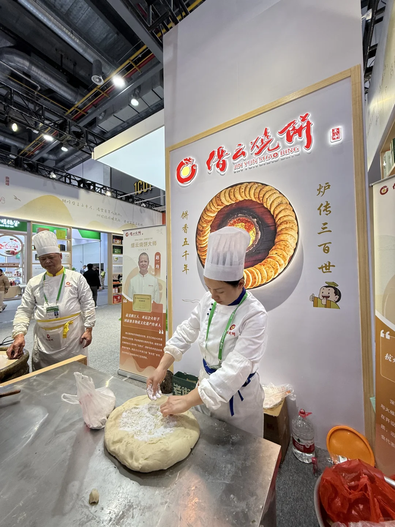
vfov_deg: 102.1
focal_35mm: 14
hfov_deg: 85.7
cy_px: 264
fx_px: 213
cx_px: 198
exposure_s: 1/100
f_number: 2.2
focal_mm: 2.22
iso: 100
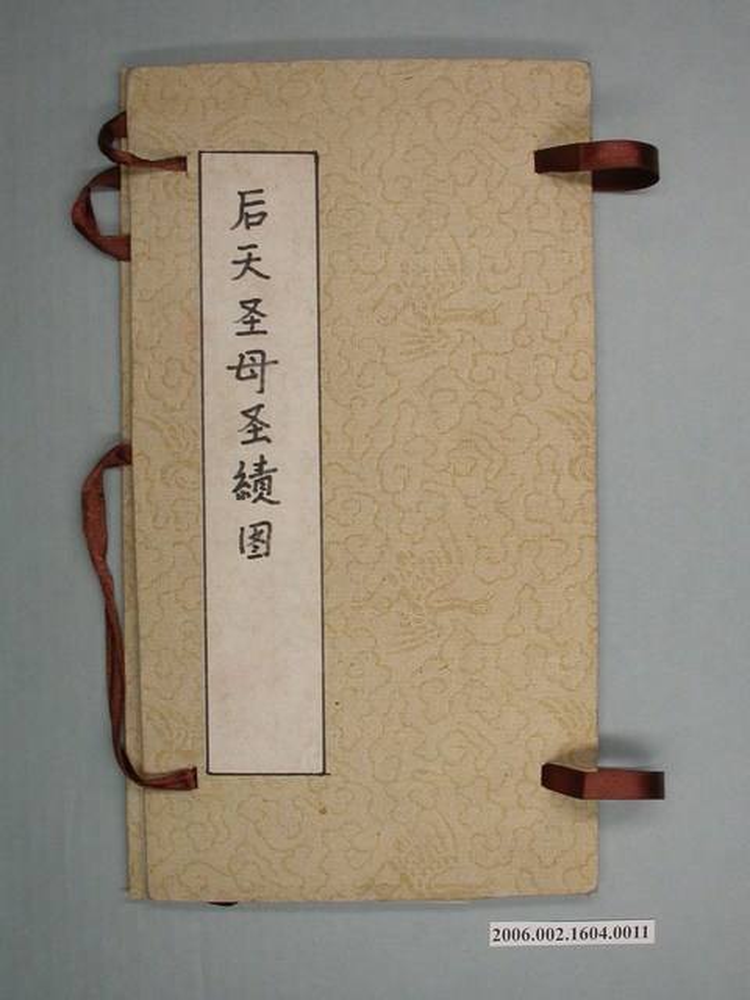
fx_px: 1358
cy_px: 500
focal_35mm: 47
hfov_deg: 30.9
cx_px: 375
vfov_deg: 40.4
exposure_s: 1/30
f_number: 6.4
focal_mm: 9.8
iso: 200
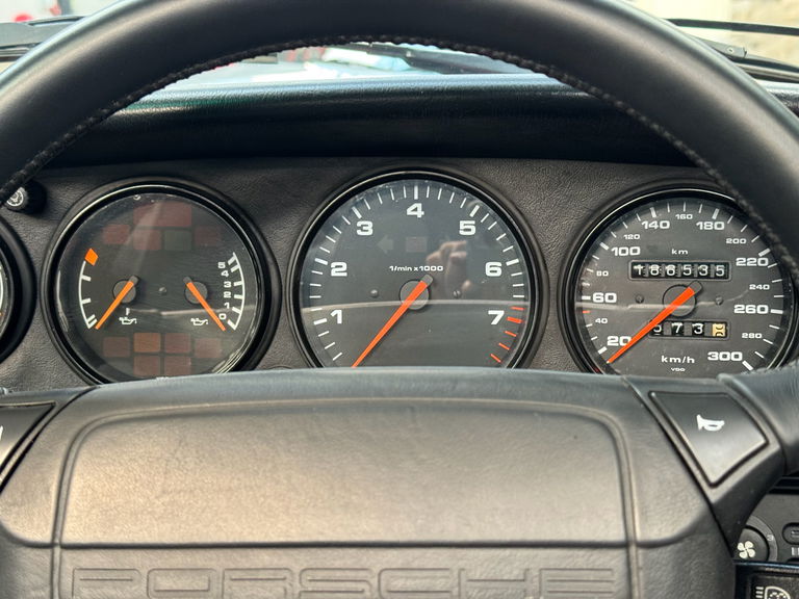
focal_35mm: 48
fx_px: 1108
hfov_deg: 39.7
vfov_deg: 30.3
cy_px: 300
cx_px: 400
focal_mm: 6.76
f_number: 1.78
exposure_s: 1/33
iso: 200
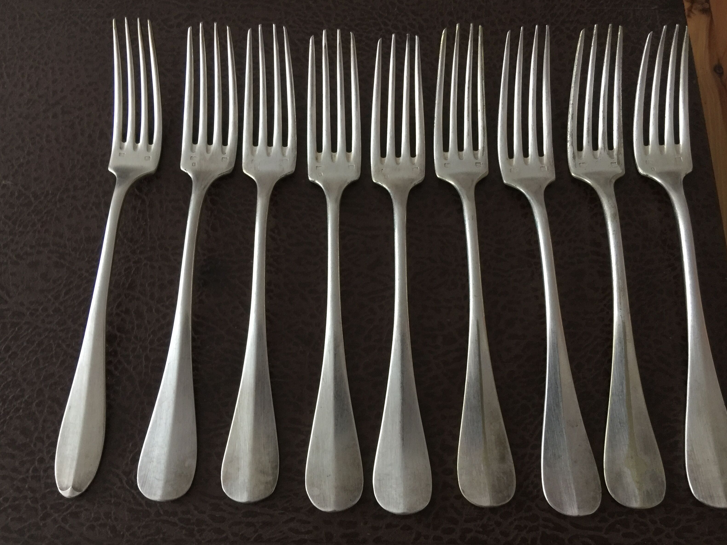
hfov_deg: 60.0
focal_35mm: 30
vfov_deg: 46.8
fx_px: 630
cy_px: 278
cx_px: 361
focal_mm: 4.15
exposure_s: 1/17
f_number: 2.2
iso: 100
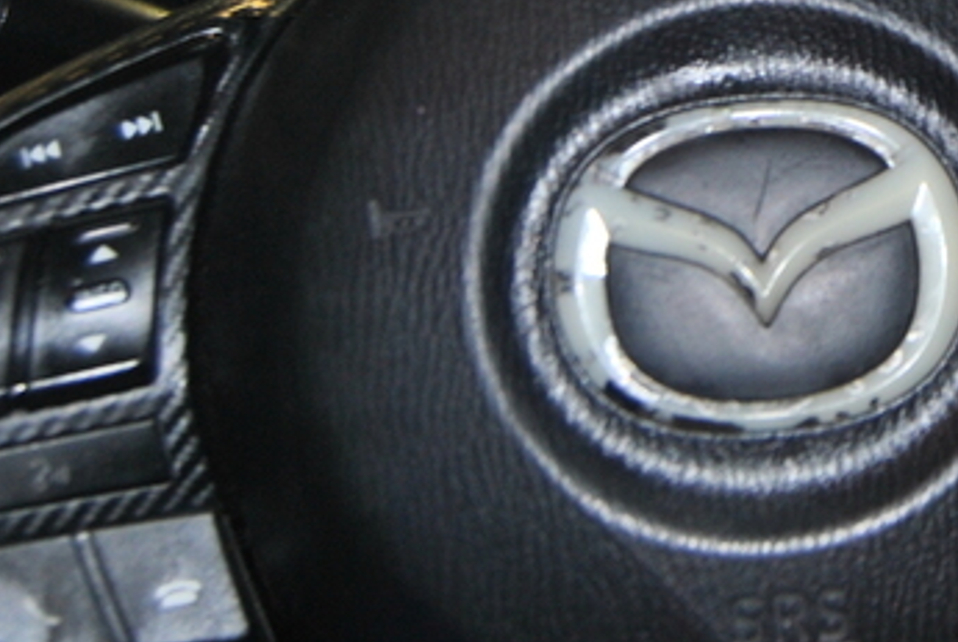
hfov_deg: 21.7
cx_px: 1048
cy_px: -207
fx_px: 2371
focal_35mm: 89
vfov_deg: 14.7
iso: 200
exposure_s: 1/60
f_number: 3.5
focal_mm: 20
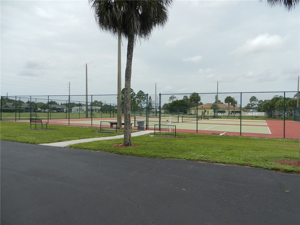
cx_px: 150
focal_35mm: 25
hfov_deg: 69.4
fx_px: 217
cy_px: 112
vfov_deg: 54.9
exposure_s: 1/640
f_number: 7
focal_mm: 4.5
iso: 160
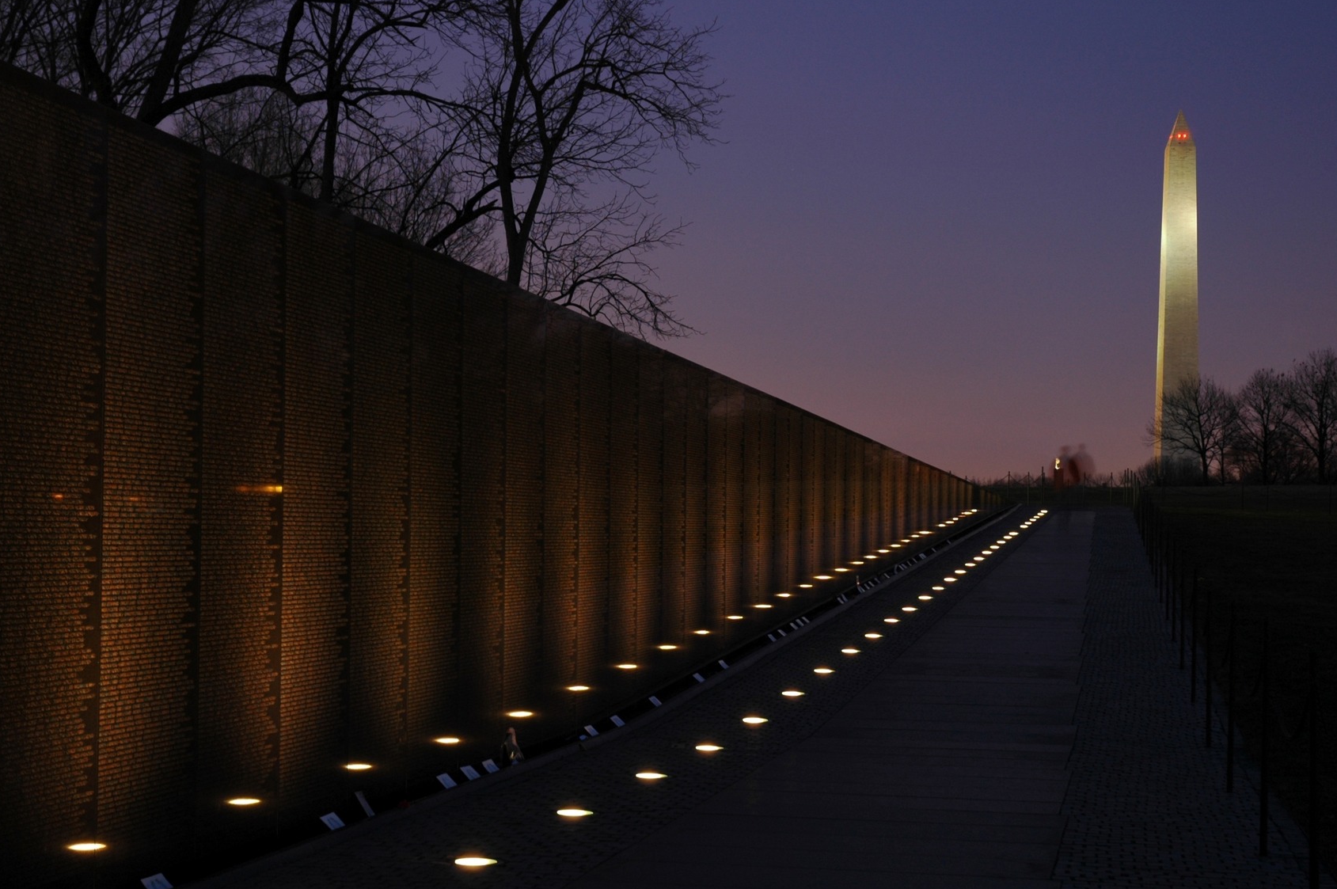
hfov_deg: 28.4
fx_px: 2634
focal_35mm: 71
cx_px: 568
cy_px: 457
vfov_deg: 19.2
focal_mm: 40
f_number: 5.6
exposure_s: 10
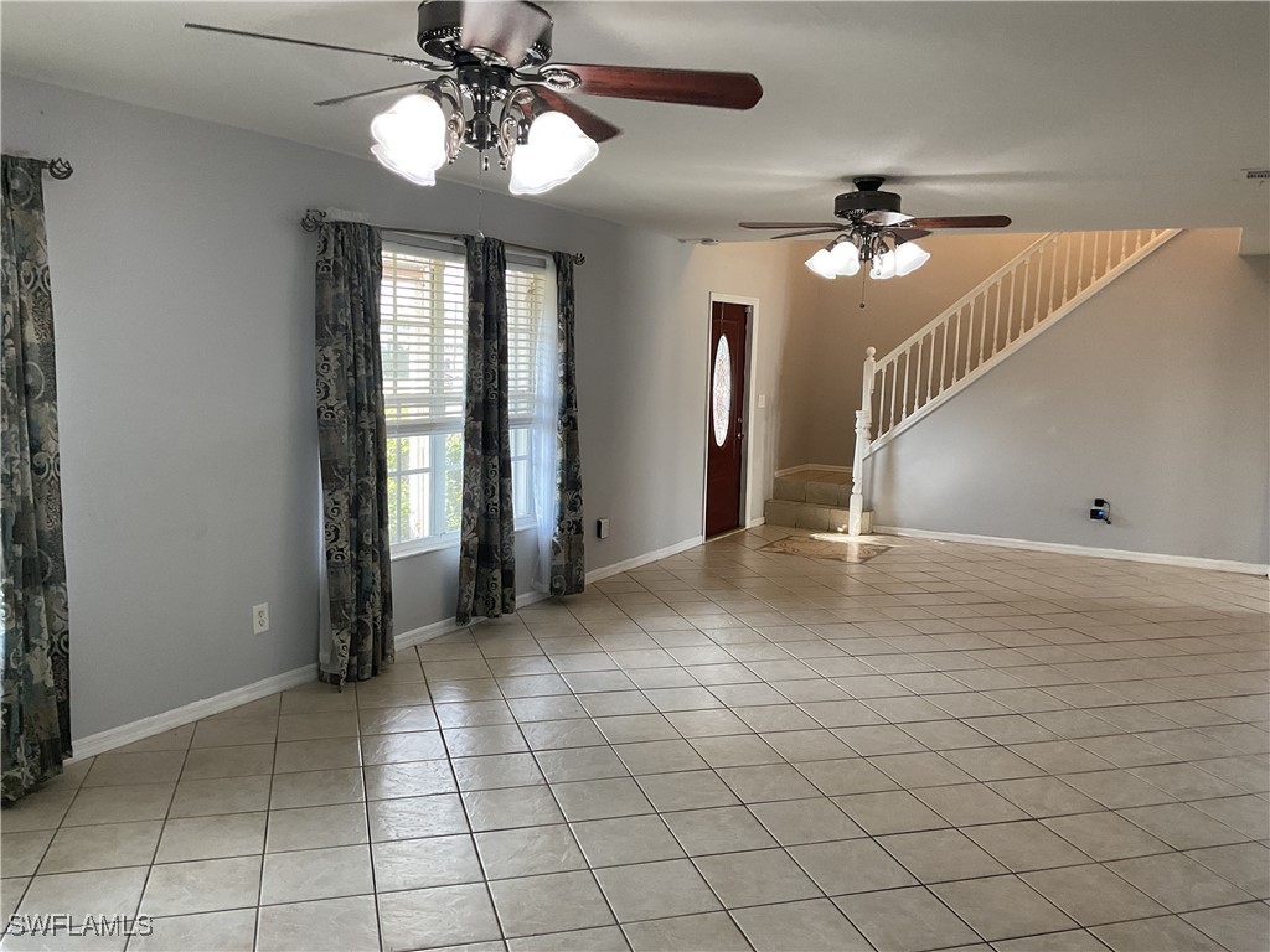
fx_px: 1064
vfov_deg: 48.2
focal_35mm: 29
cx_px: 635
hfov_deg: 61.7
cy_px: 476
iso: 80
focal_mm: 3
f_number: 1.8
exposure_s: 1/60
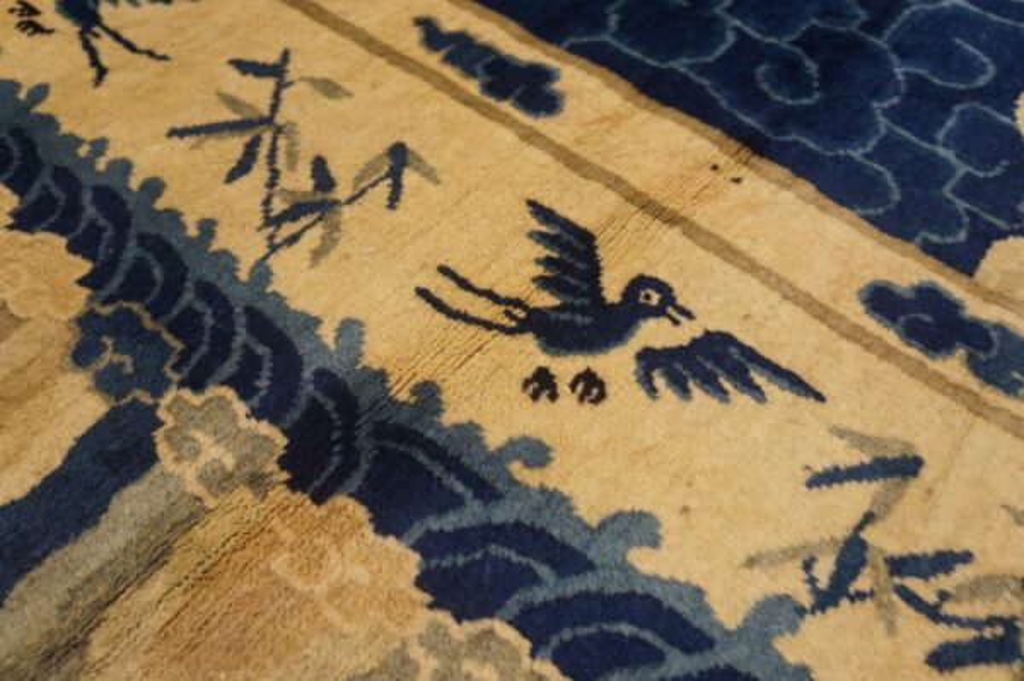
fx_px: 853
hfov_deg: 62.0
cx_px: 512
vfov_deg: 43.5
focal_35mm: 30
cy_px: 340
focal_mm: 20
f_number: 4
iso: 800
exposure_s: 1/60
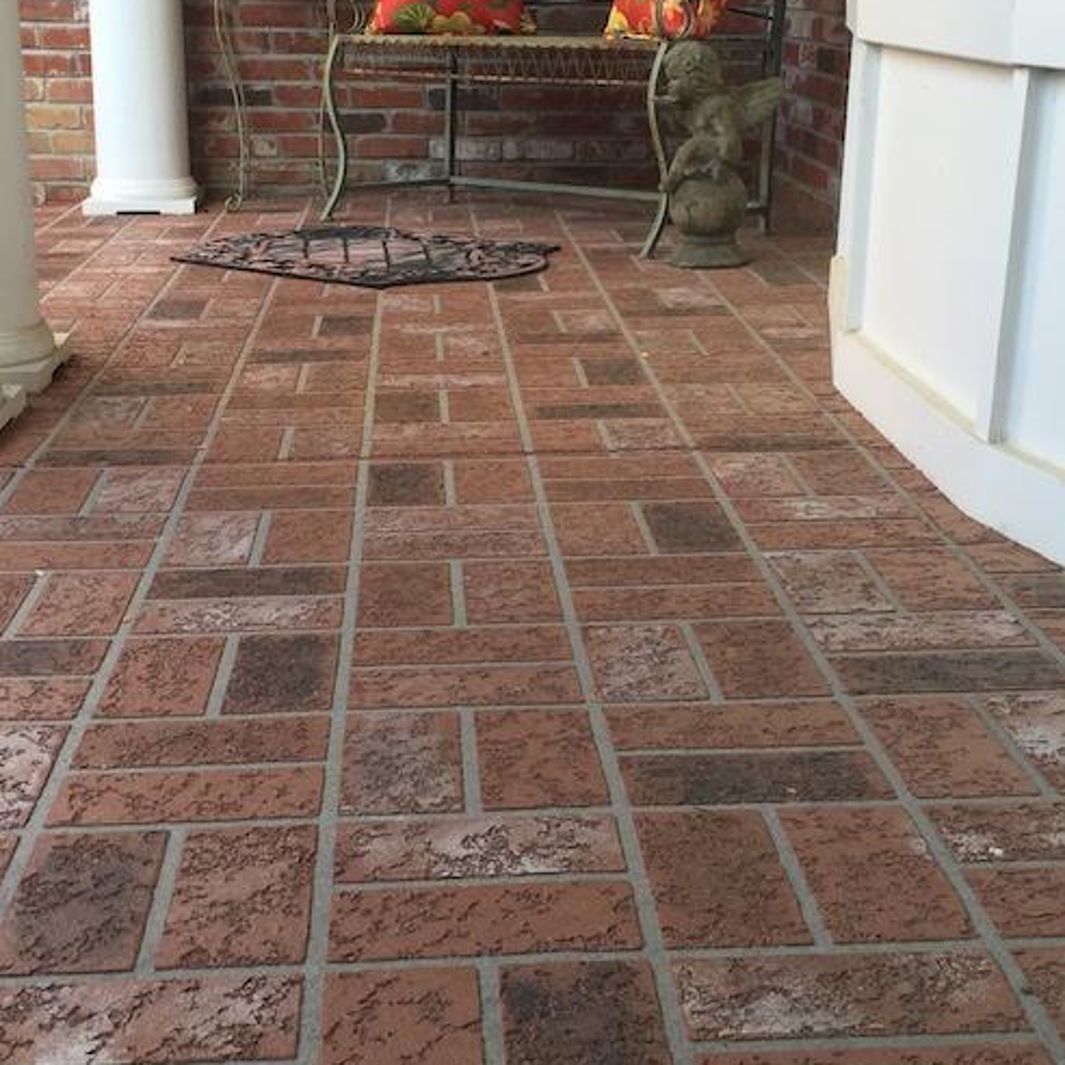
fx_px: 1775
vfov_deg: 33.4
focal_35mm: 51
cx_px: 500
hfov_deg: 33.4
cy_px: 508
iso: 32
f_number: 2.2
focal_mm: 4.15
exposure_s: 1/120
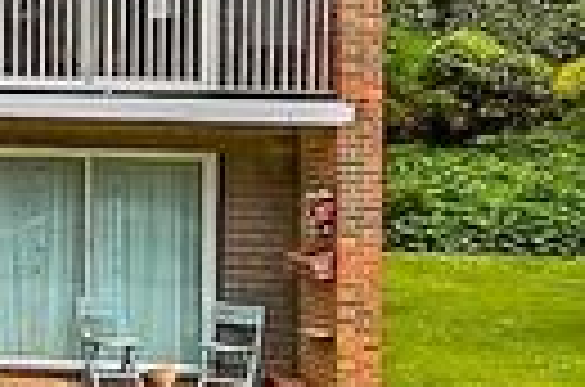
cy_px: -223
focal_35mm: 81
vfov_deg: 15.3
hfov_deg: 14.1
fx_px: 1313
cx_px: -896
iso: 160
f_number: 3.5
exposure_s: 1/800
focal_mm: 10
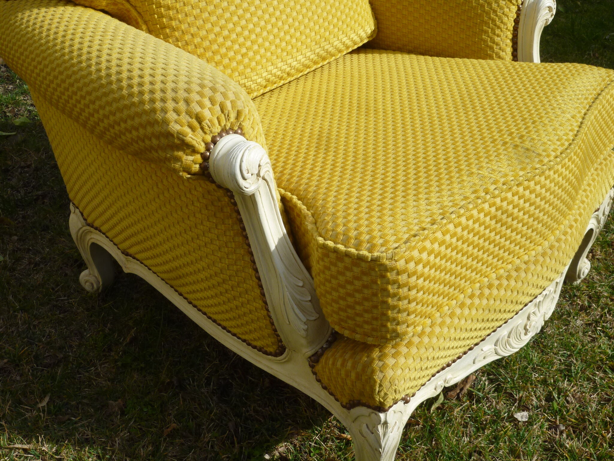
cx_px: 307
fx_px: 763
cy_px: 230
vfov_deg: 33.6
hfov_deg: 43.9
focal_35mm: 43
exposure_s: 1/400
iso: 80
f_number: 4.5
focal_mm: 7.7
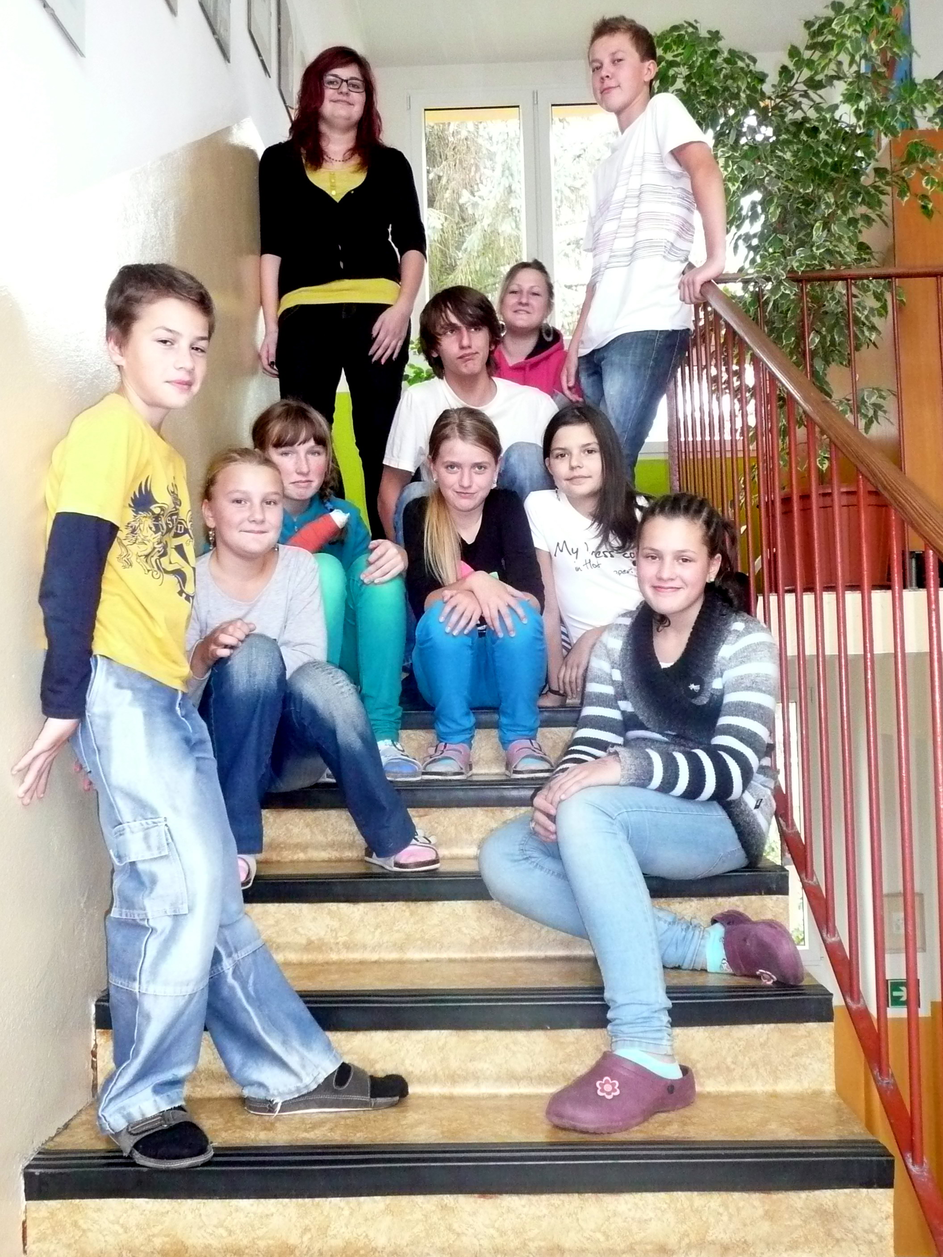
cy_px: 628
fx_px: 1235
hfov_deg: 41.8
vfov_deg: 54.0
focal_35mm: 34
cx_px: 472
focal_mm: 5.5
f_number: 3.6
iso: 640
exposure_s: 1/30
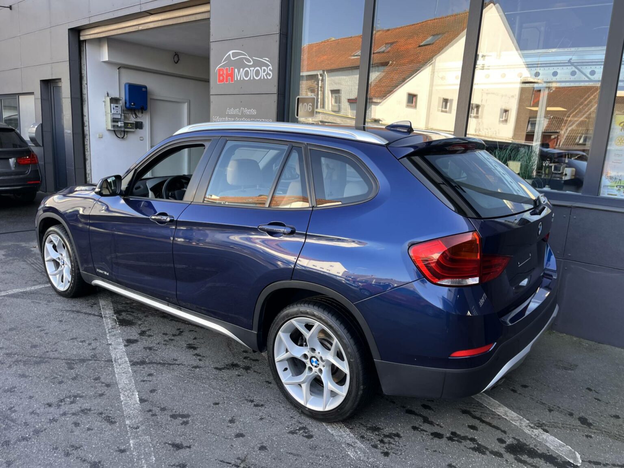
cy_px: 234
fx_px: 469
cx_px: 312
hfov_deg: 67.3
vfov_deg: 53.1
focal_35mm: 26
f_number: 1.6
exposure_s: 1/151
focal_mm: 5.1
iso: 32
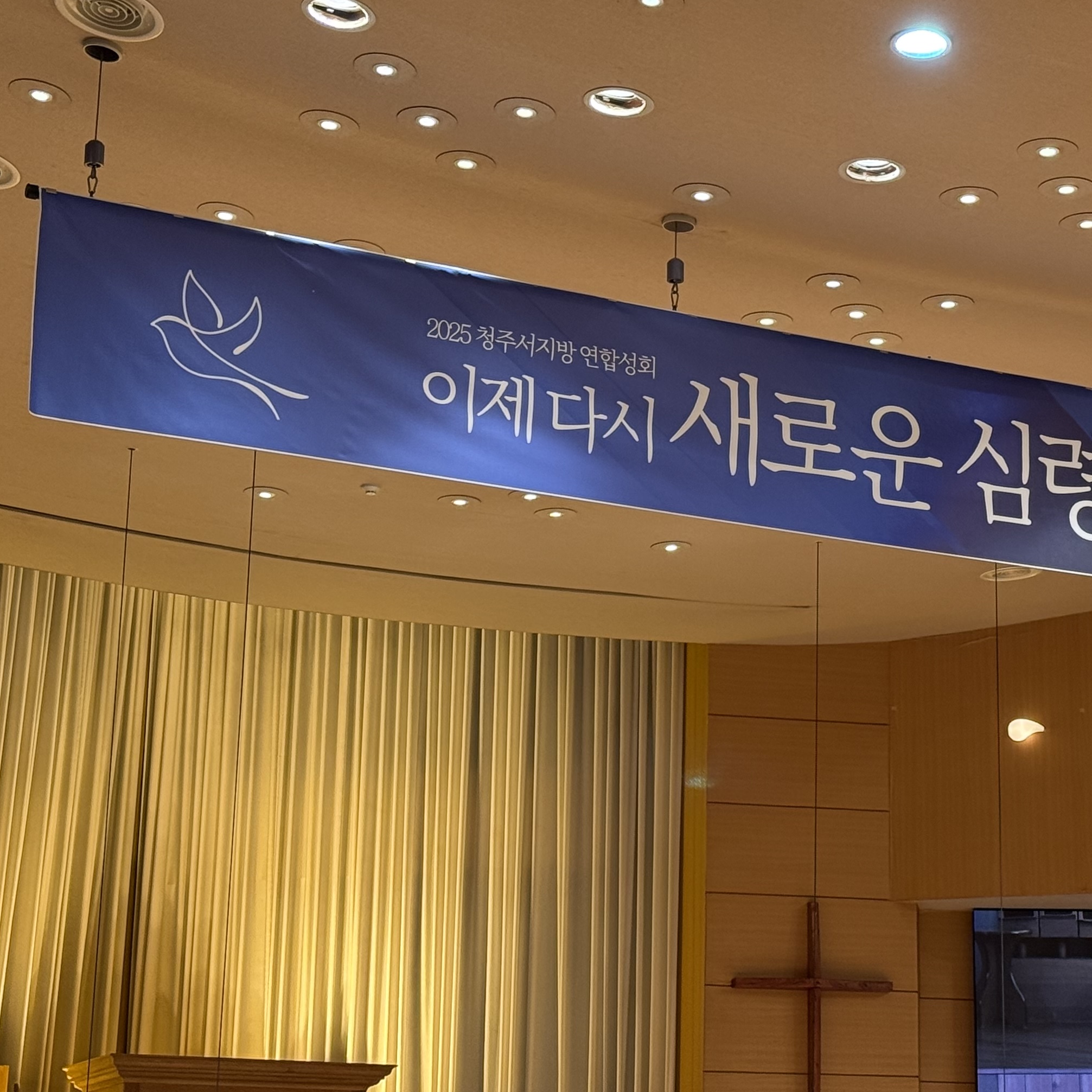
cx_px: 820
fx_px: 3034
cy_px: 395
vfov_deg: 20.4
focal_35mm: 85
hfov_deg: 20.2
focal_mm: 6.76
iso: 160
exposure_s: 1/60
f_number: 1.78
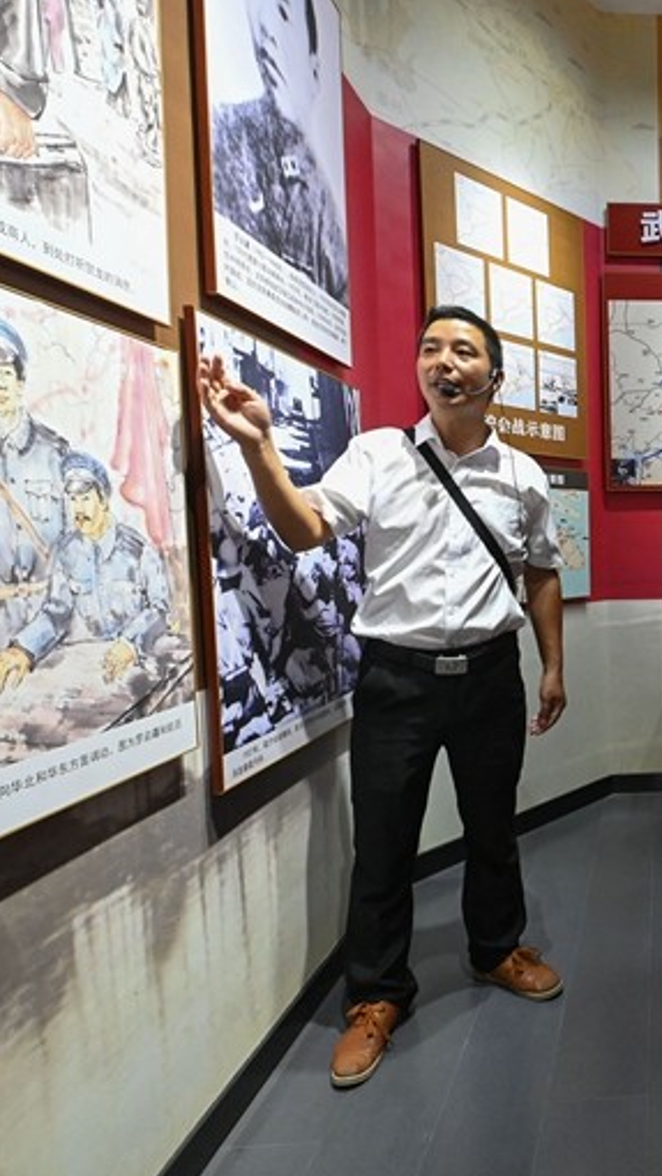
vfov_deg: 78.7
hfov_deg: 39.9
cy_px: 588
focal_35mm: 23
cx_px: 734
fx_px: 718
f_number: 7.1
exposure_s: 1/320
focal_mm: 14
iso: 6400
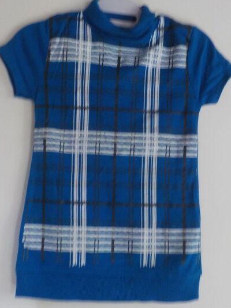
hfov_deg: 39.6
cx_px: 125
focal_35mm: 36
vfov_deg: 51.3
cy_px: 165
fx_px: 320
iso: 400
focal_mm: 4.1
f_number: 3.3
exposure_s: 1/30
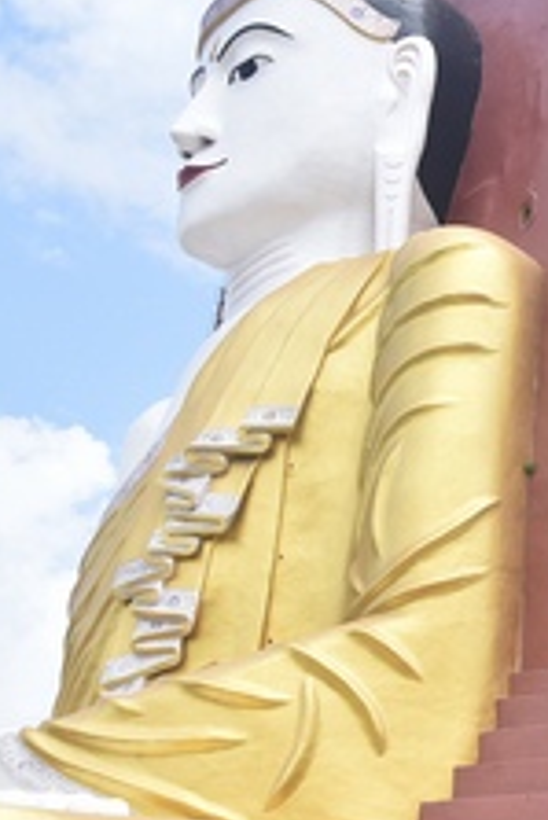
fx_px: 1596
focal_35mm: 70
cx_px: 971
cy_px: 708
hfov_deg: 16.5
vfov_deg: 27.9
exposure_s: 1/400
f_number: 7.1
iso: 200
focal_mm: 24
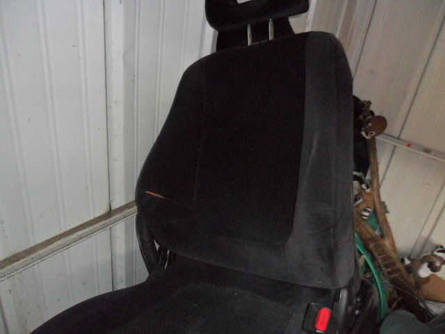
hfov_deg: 65.3
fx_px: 347
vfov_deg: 51.4
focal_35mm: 27
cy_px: 167
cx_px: 222
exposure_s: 1/15
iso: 400
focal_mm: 4.9
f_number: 3.5
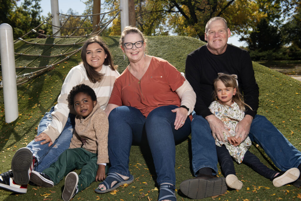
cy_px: 100
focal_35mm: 42
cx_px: 150
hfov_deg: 46.4
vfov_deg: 31.9
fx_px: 351
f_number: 4
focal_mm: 42
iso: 125
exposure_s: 1/250
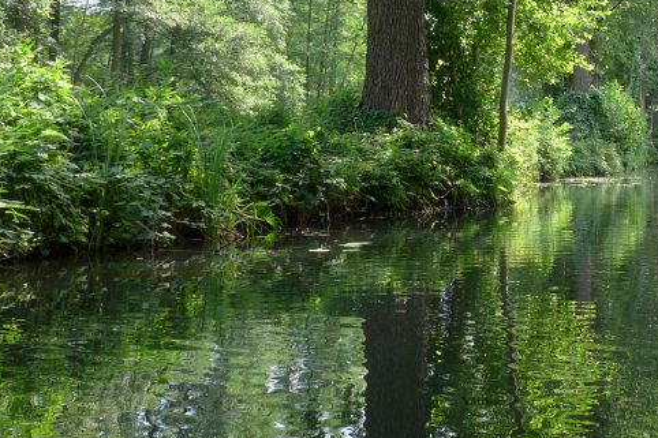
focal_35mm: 68
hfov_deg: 27.7
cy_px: 46
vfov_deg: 19.6
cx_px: 677
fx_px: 1242
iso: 80
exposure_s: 1/200
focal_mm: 6.3
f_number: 2.8
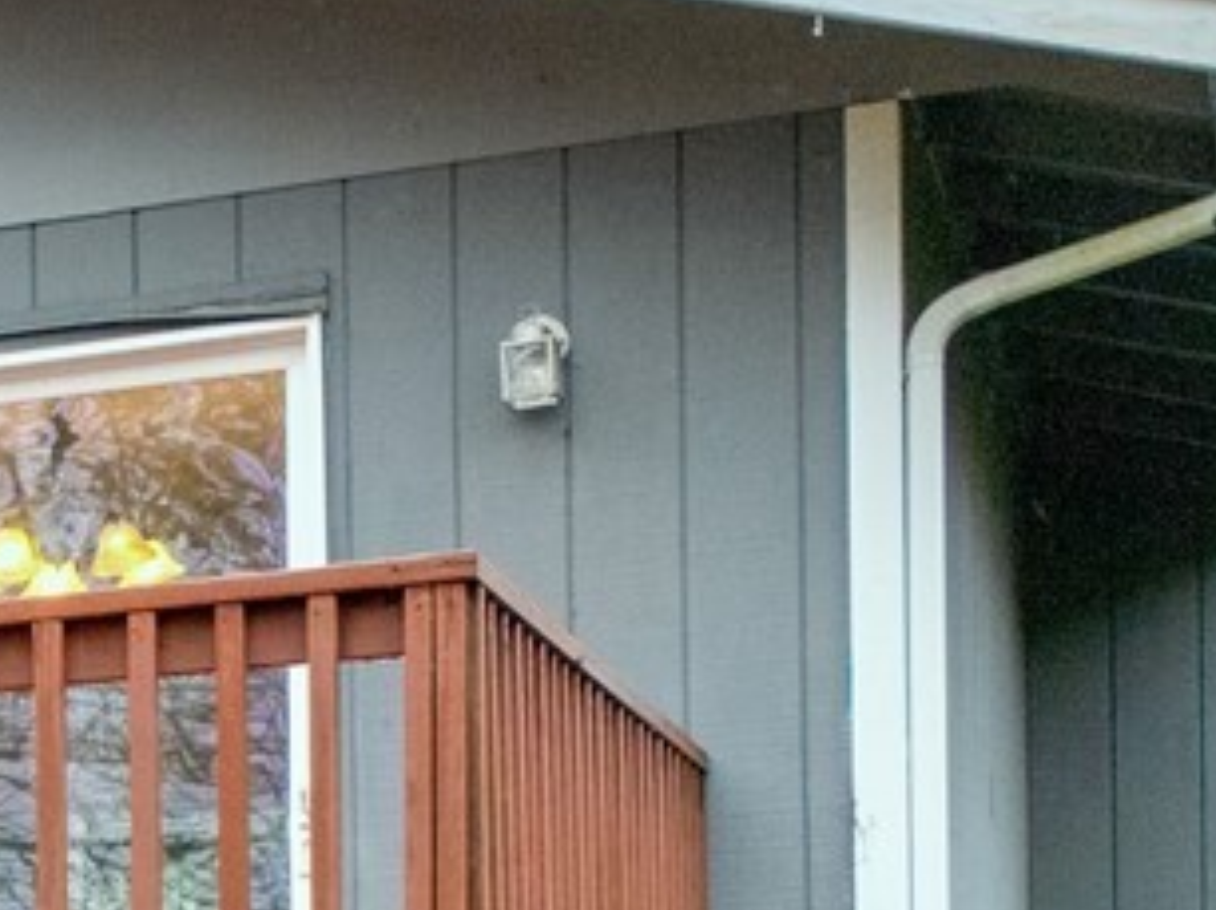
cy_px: 1385
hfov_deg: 13.6
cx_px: -1490
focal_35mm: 115
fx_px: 4037
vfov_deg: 12.2
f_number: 8
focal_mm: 11
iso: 200
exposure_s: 1/25
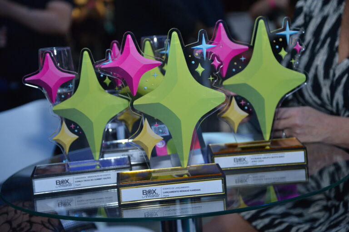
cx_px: 174
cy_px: 116
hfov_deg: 23.9
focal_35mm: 85
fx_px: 824
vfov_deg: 16.1
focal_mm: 85
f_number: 4.5
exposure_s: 1/160
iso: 2000
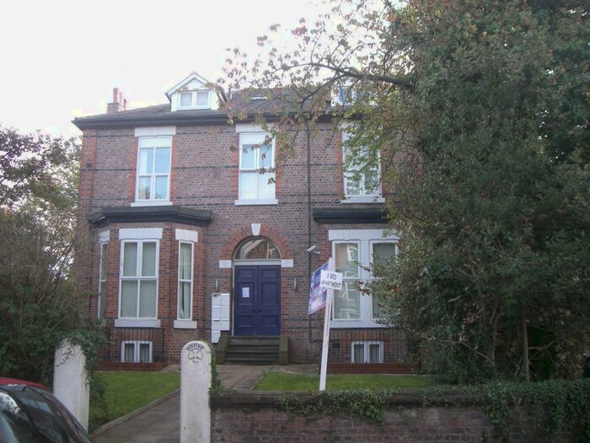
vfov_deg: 37.7
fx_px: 648
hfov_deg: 49.0
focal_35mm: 38
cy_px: 222
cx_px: 295
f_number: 2.7
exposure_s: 1/80
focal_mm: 6.2
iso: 64
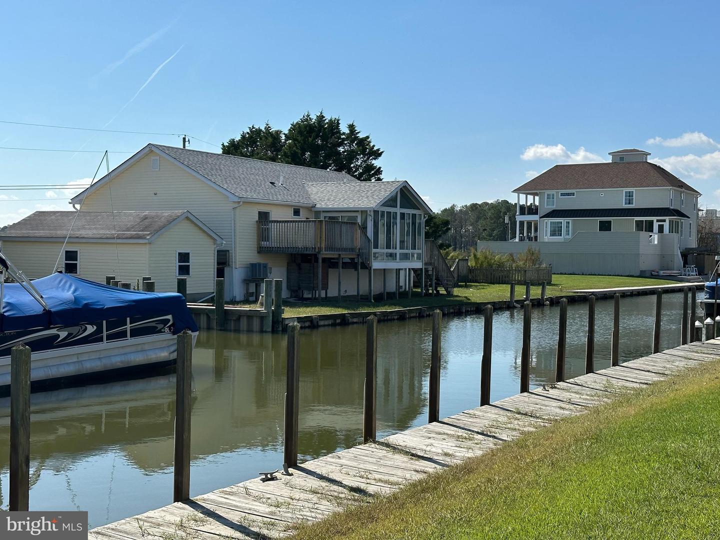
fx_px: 998
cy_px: 270
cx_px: 360
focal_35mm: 48
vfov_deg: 30.3
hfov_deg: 39.7
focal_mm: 6.86
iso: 64
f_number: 1.78
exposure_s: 1/5263
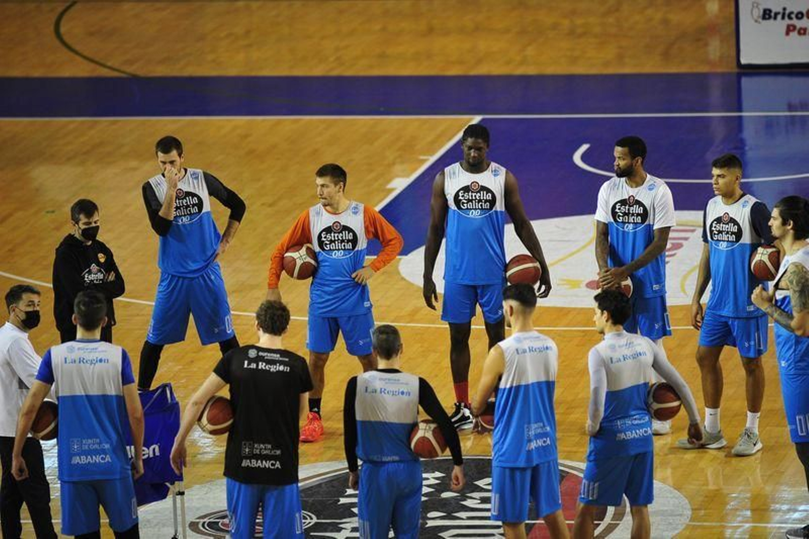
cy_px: 270
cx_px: 404
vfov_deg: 4.6
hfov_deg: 6.9
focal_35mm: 300
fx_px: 6740
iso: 3200
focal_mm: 300
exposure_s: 1/250
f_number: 2.8
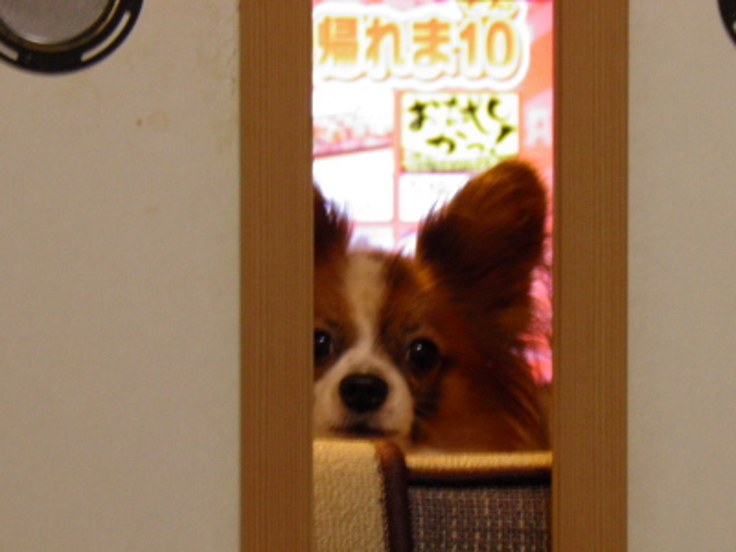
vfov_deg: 8.3
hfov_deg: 11.0
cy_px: 392
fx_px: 3806
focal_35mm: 179
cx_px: 394
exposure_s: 1/13
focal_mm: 20.2
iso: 200
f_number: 4
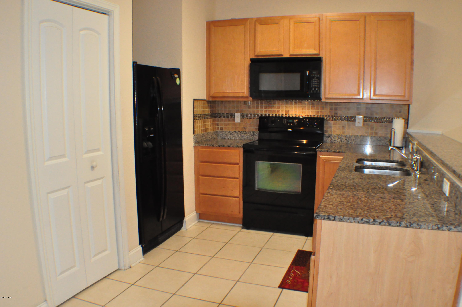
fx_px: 461
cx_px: 231
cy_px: 154
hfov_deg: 53.2
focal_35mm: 36
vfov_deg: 36.8
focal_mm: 24
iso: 3200
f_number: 8
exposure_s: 1/60
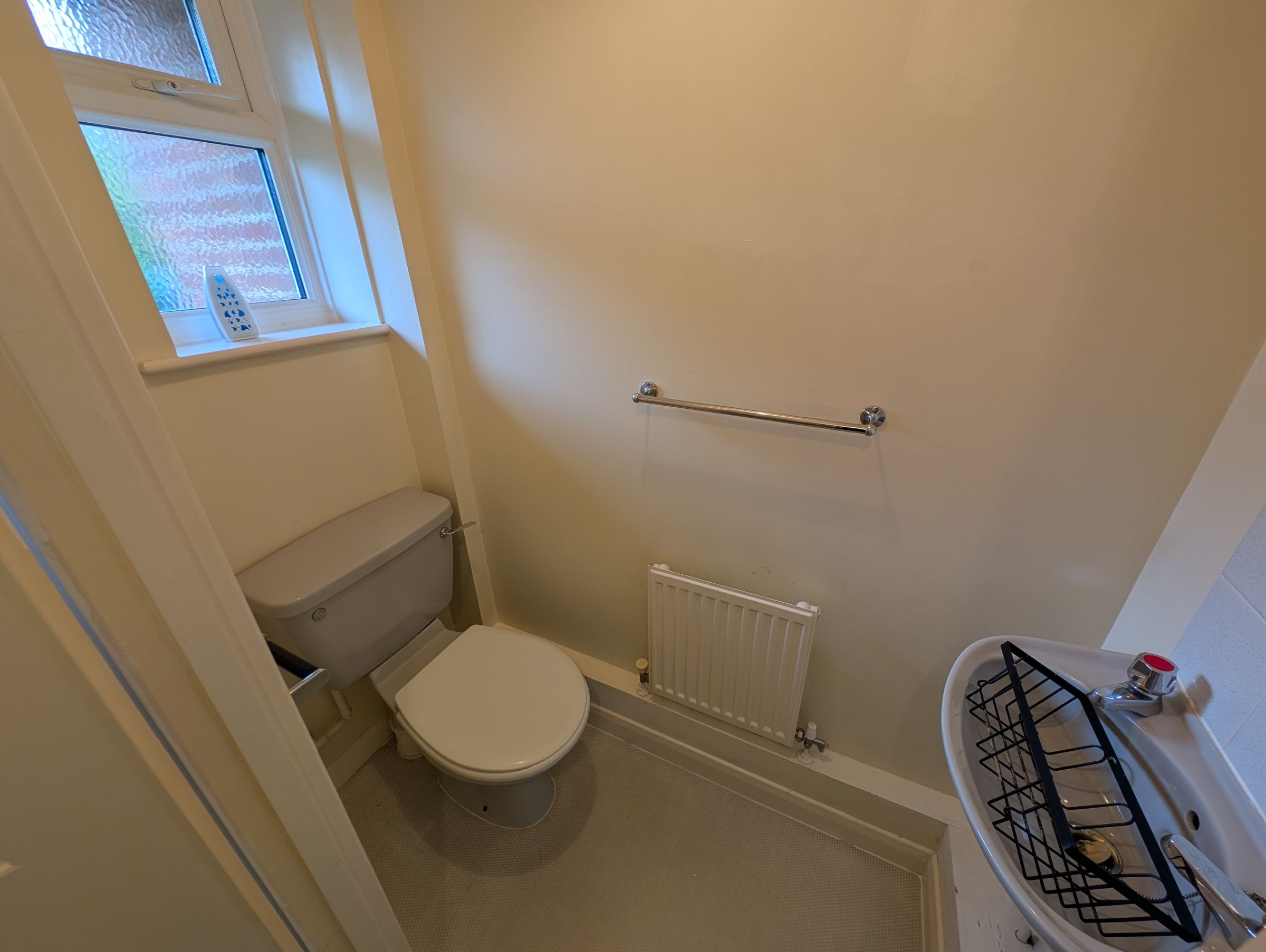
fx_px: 439
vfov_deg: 94.6
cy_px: 476
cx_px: 633
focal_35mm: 12
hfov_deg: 110.5
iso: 40
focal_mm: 2.23
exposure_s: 1/25
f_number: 1.95
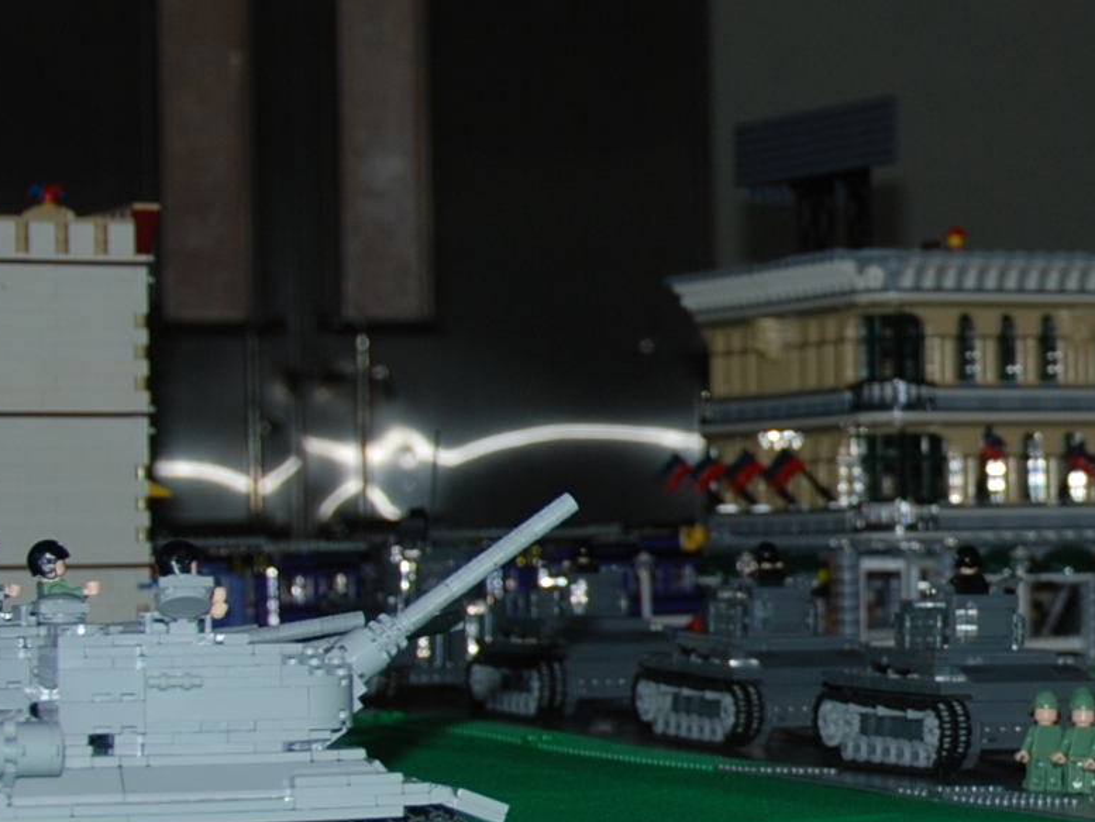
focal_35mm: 140
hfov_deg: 13.7
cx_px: 1298
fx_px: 4429
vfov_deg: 10.6
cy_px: 446
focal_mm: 26
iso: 100
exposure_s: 1/60
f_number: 4
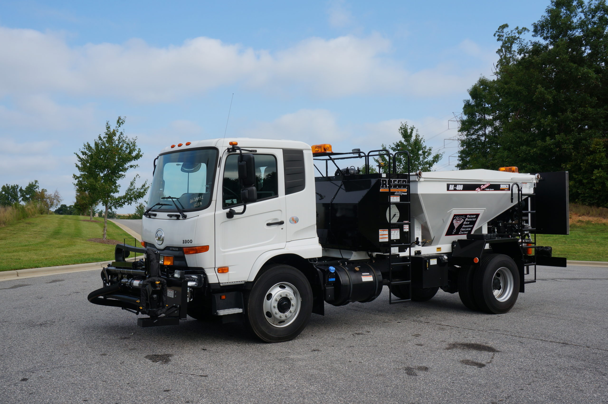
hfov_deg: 53.2
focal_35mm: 36
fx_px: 607
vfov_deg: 36.8
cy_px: 202
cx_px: 304
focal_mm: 24
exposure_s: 1/100
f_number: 13
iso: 100
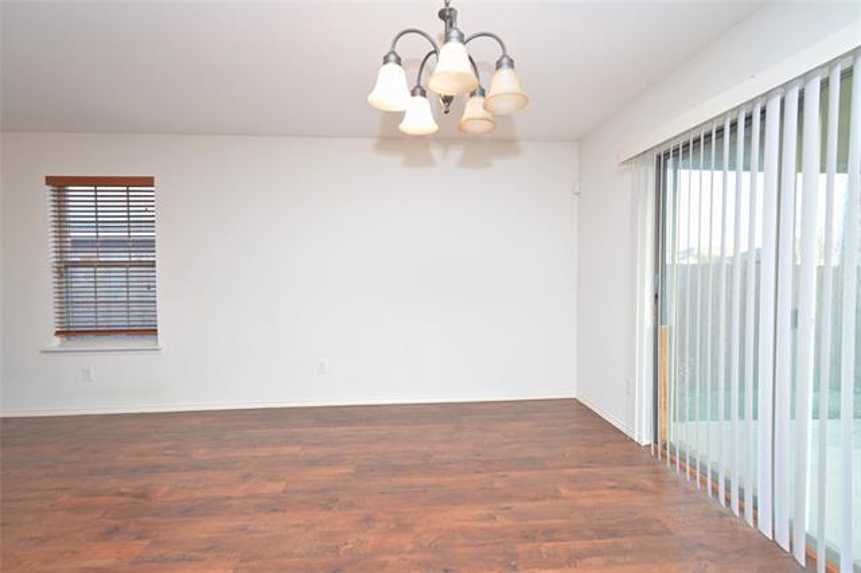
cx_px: 430
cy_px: 286
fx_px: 382
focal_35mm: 16
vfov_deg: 73.7
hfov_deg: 96.8
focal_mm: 16
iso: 200
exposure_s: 1/30
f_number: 4
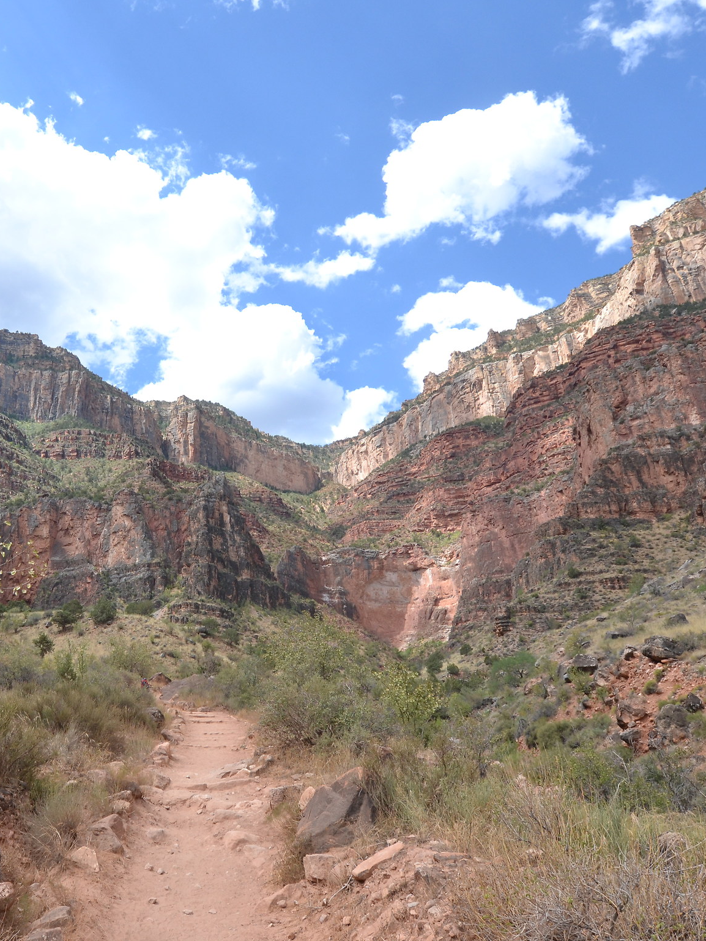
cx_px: 169
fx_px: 673
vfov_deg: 69.9
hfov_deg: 52.7
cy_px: 464
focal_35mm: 25
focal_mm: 11
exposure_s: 1/400
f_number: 9
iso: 400
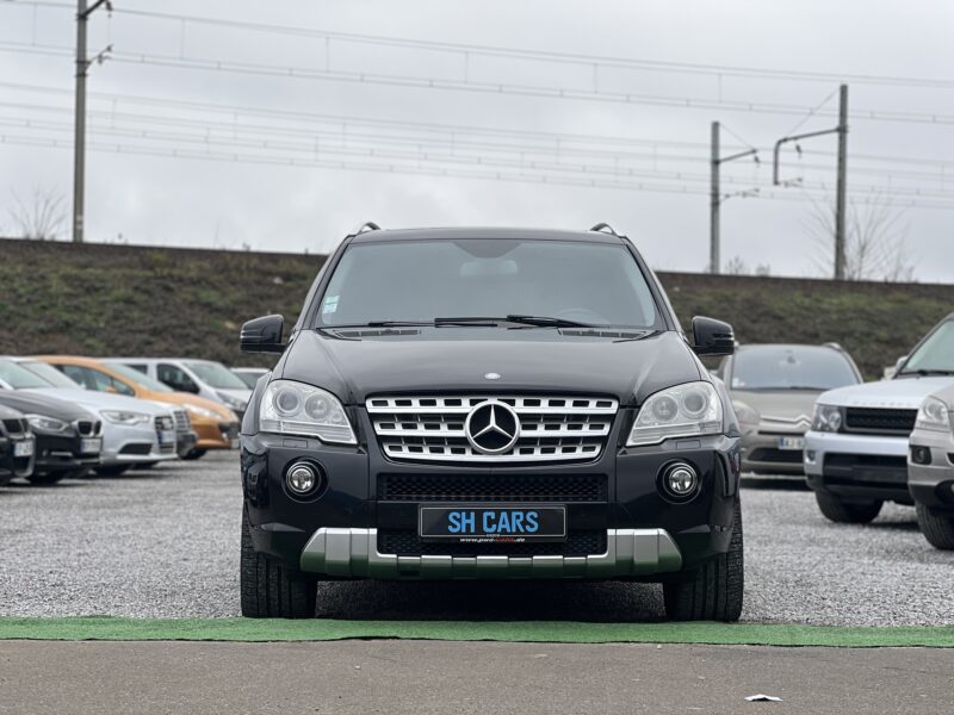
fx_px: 2122
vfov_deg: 19.1
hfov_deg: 25.3
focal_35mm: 77
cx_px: 477
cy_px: 358
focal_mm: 9
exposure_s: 1/184
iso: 25
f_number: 2.8
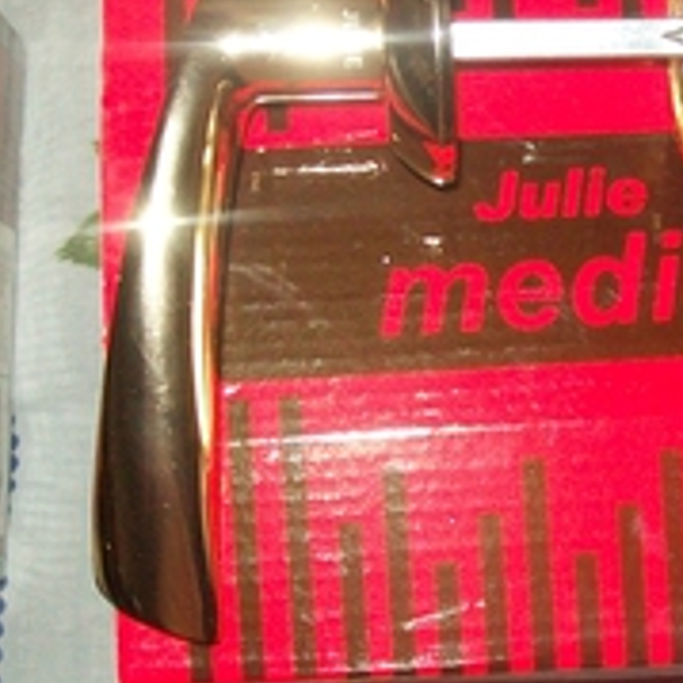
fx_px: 1786
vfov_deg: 21.6
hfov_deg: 21.4
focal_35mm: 80
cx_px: 534
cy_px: 282
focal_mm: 6
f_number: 2.7
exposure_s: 1/60
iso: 160
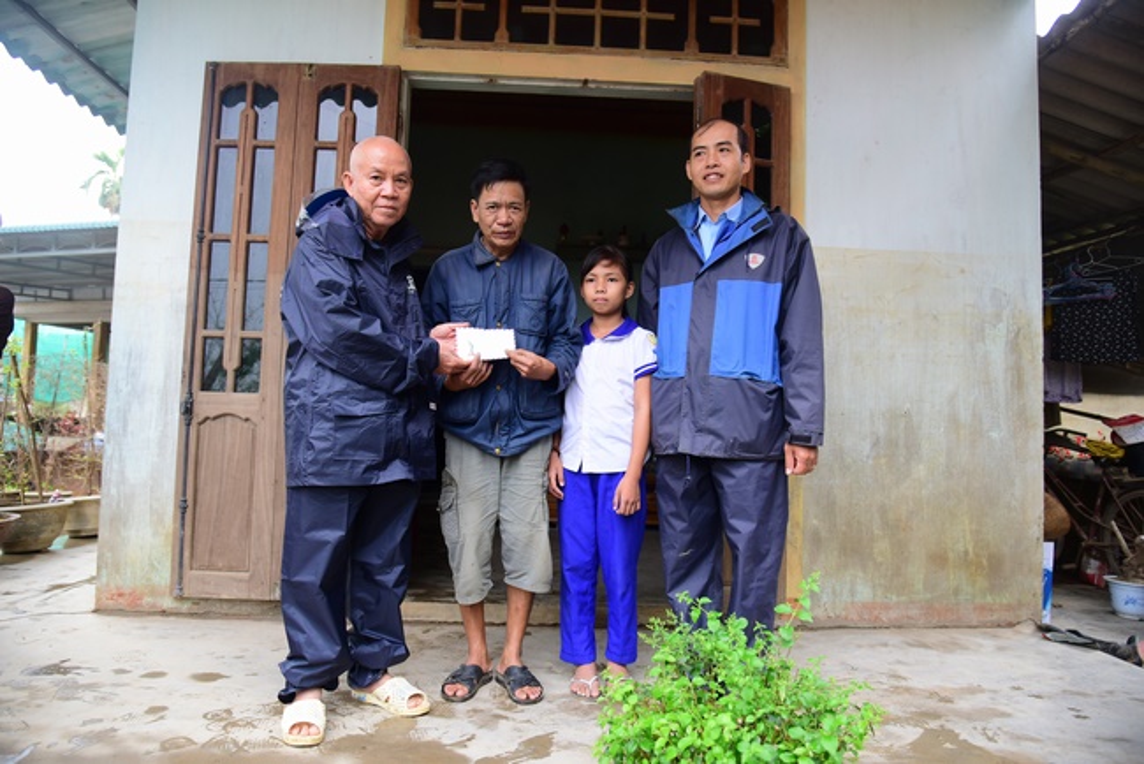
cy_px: 382
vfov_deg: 53.2
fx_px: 763
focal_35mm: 24
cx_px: 572
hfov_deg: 73.7
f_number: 4
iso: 500
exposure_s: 1/125
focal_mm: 24
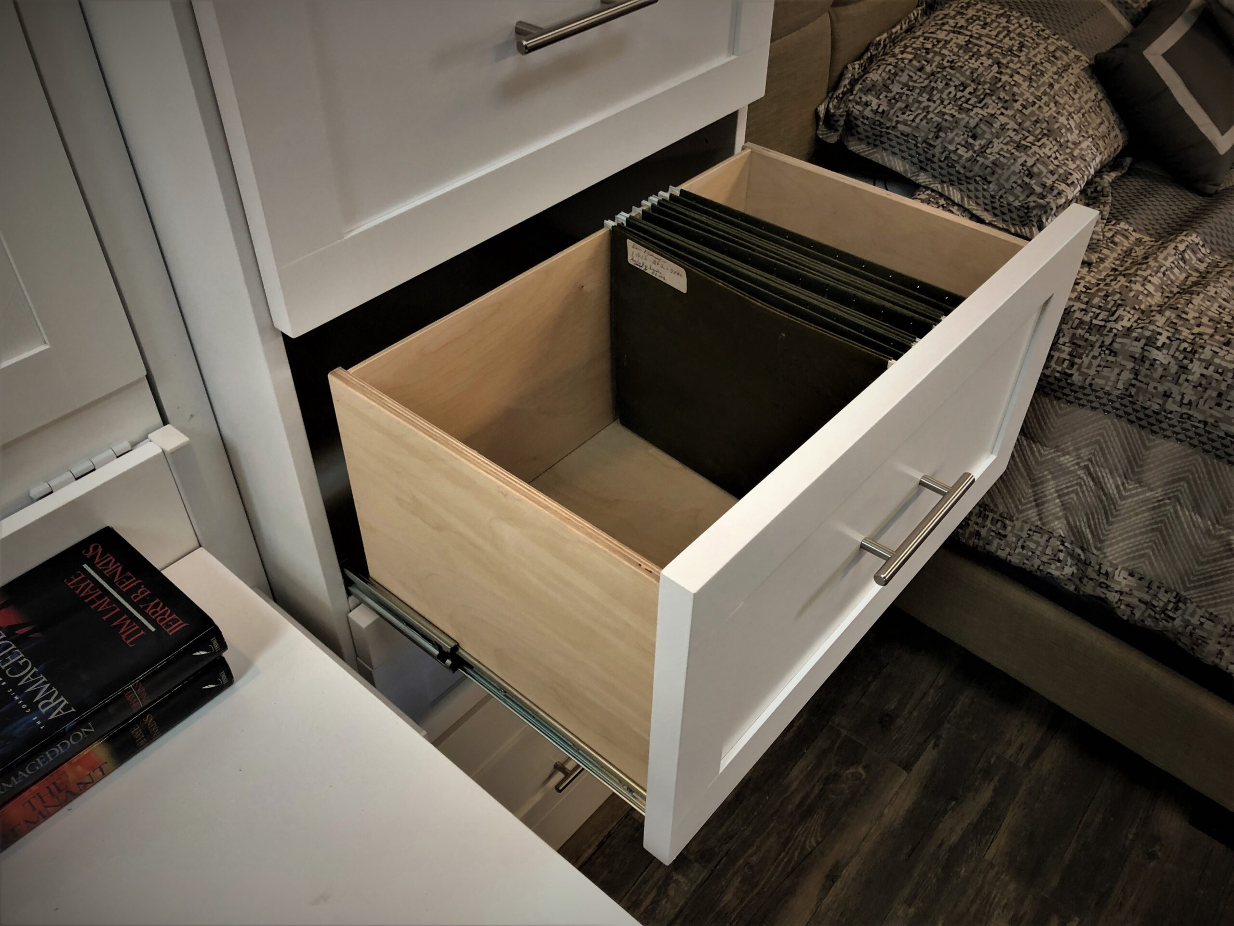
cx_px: 617
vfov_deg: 49.7
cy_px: 463
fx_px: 998
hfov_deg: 63.4
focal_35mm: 28
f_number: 1.8
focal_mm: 3.99
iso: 40
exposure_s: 1/20
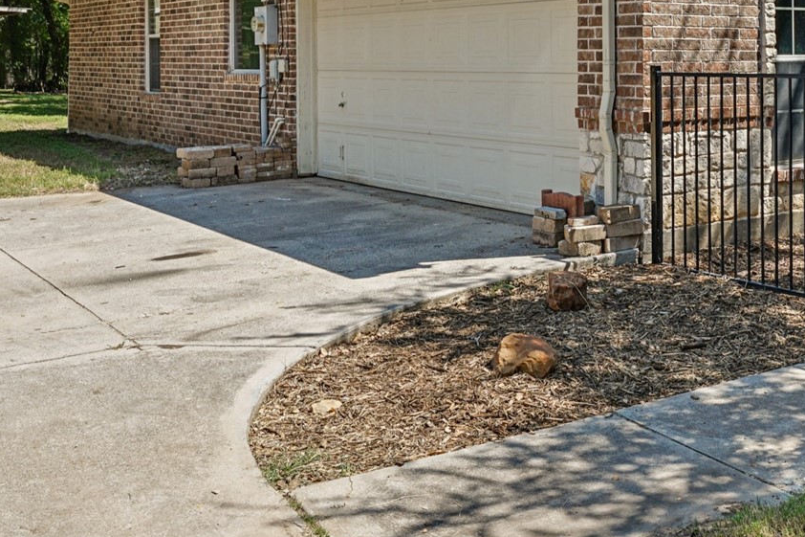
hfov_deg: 38.5
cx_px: 669
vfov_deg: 26.4
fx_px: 1095
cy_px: 30
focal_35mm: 49
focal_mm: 19
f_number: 8
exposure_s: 1/125
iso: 100
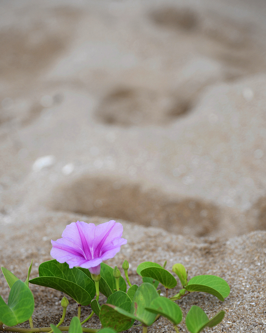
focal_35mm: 161
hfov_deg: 9.6
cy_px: 207
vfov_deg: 12.0
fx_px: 1585
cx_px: 123
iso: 100
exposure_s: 1/500
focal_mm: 120
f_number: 4
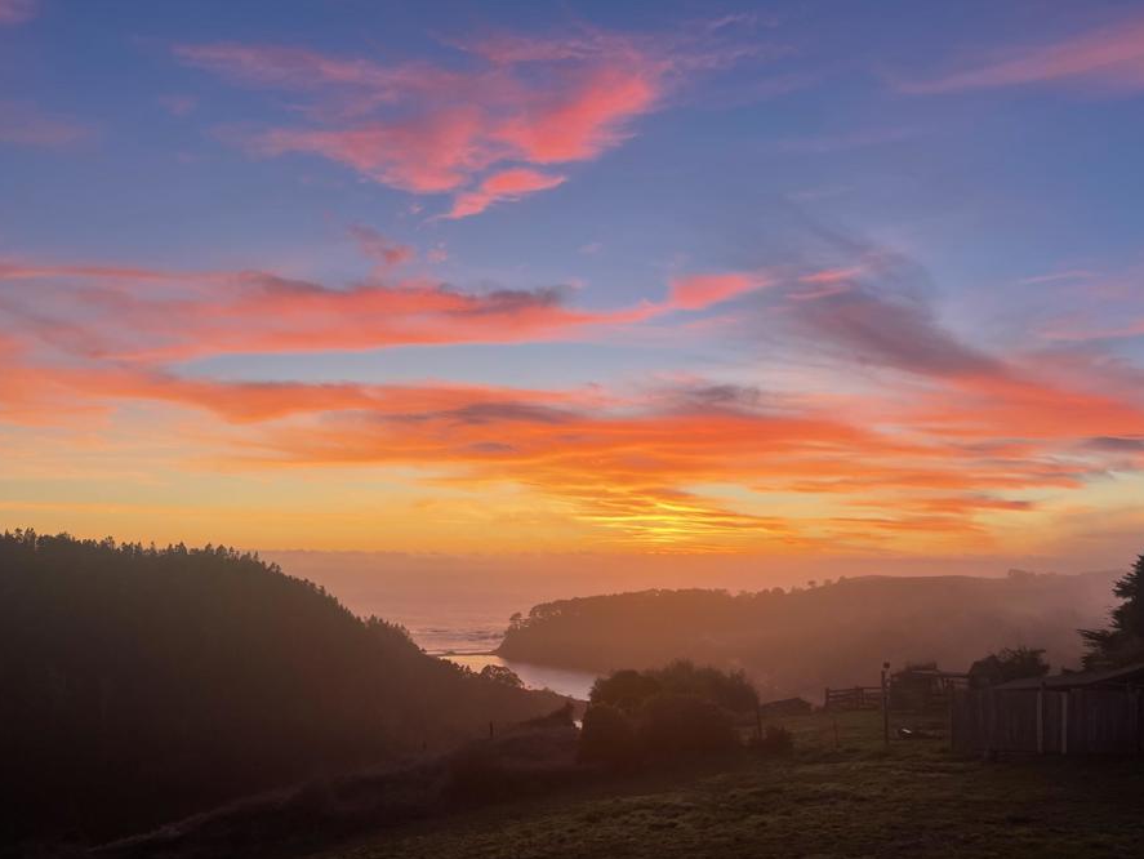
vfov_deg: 46.7
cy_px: 493
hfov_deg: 59.9
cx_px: 571
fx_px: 992
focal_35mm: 30
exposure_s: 1/130
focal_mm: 4.2
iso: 32
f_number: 1.6
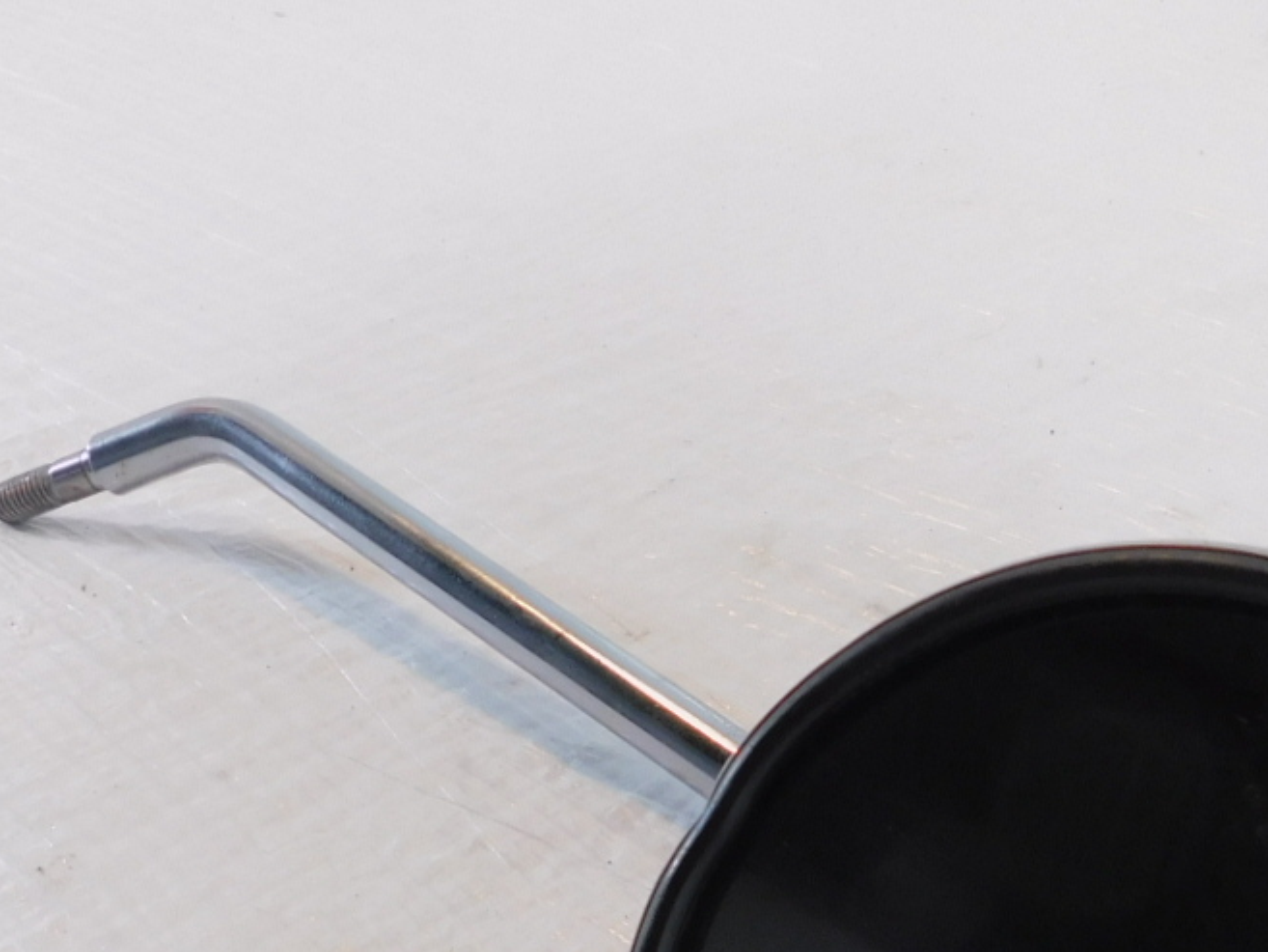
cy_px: 1020
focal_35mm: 56
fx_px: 2052
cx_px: 784
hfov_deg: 34.2
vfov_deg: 24.5
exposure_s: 1/30
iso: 140
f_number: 3
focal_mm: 4
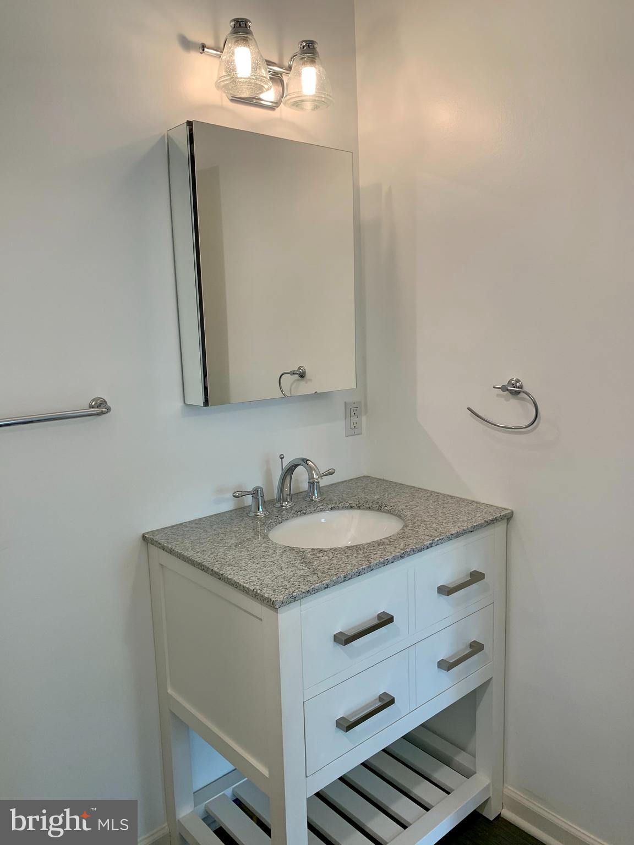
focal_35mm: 26
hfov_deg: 53.1
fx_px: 635
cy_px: 422
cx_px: 317
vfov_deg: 67.3
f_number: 1.8
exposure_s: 1/60
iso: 64
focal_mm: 4.25
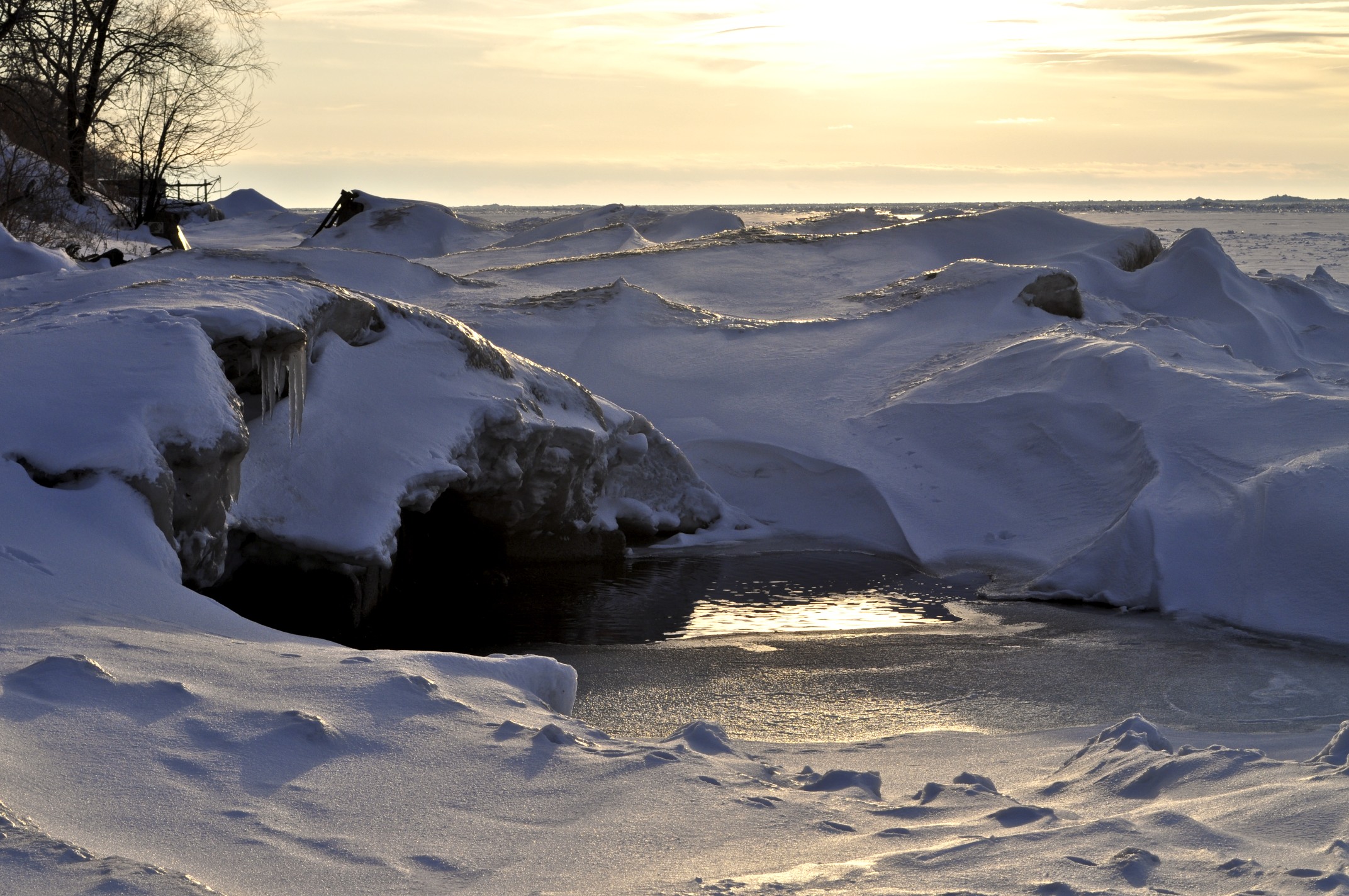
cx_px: 674
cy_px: 448
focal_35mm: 82
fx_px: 3088
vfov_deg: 16.5
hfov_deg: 24.6
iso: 200
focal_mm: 55
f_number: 11
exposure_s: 1/400
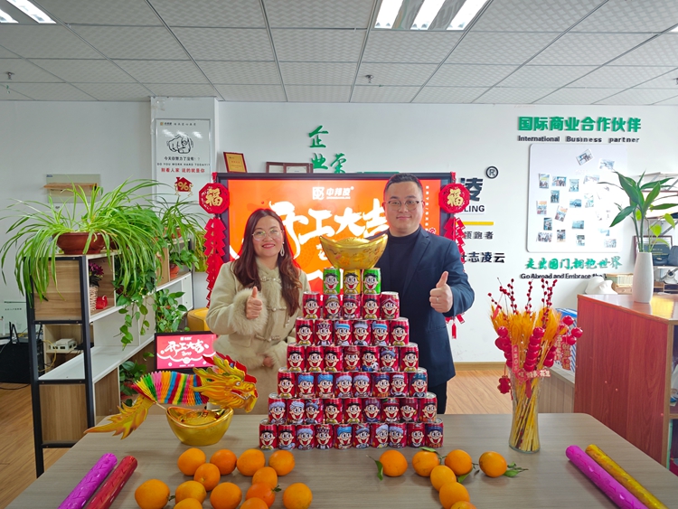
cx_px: 339
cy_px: 254
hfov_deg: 73.9
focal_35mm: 23
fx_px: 451
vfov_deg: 58.9
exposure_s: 1/50
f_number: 1.42
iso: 320
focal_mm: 6.68
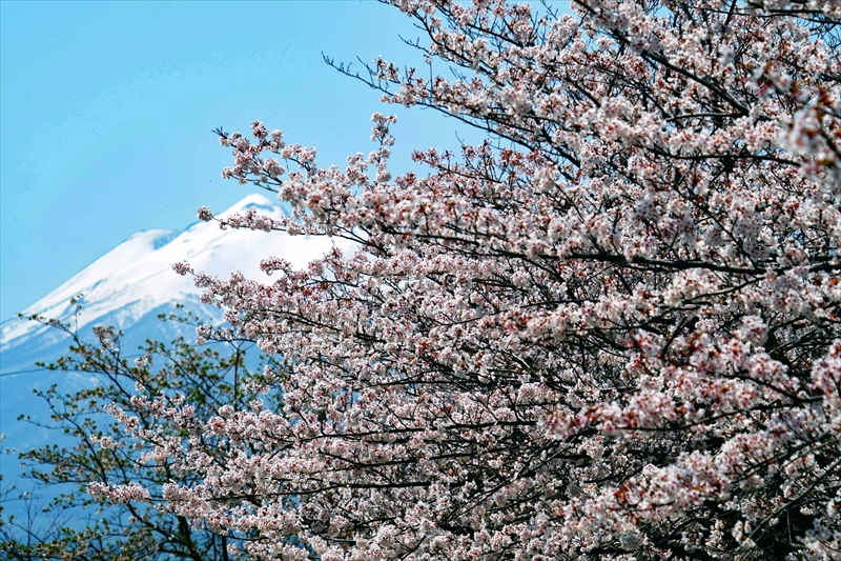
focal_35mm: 225
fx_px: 5255
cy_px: 280
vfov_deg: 6.1
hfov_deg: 9.2
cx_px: 420
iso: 100
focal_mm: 150
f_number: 8
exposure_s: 1/640
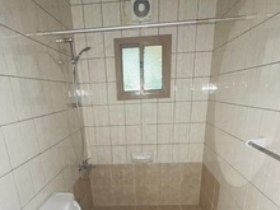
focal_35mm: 27
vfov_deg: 45.5
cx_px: 124
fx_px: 218
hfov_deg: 65.1
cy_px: 197
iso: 160
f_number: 1.8
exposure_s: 1/18
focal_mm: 1.57
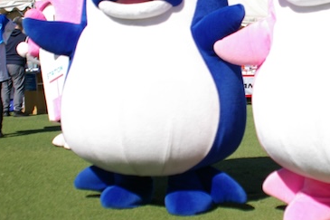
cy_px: 57
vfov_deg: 19.6
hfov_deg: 28.6
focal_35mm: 69
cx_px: 263
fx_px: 632
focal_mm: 28
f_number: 4
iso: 400
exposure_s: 1/4000
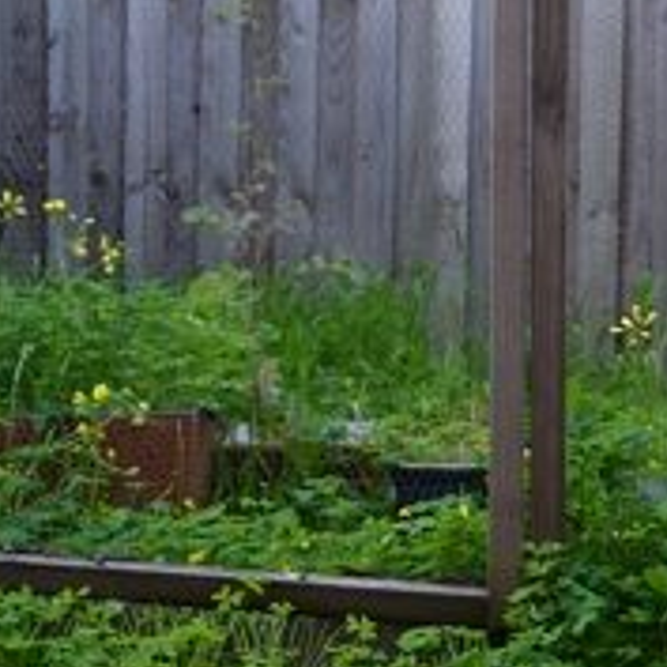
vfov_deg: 18.9
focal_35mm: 92
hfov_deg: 18.8
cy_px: 339
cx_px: 471
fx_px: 2006
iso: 1000
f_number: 3.8
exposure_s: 1/60
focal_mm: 20
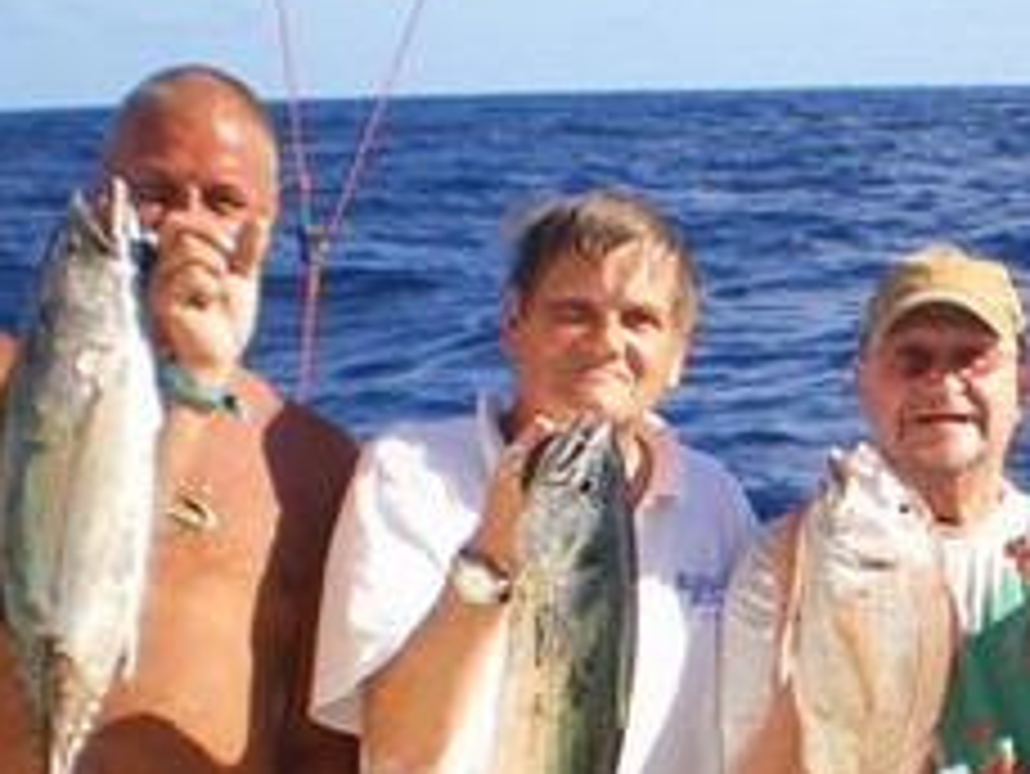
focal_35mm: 99
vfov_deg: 14.7
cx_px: 1196
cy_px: 783
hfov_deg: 18.9
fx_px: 2947
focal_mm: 6.3
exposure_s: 1/320
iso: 50
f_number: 4.6
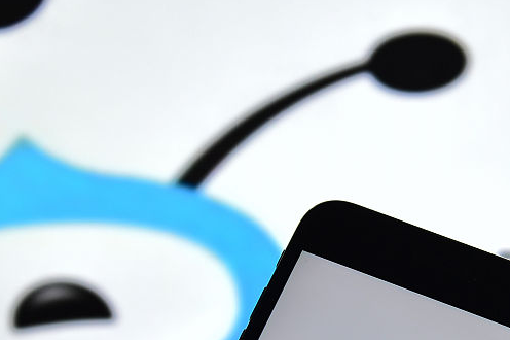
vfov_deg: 11.2
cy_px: 375
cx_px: 410
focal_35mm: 121
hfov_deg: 16.8
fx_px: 1713
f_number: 2.8
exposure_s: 1/320
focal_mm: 50
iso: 3200
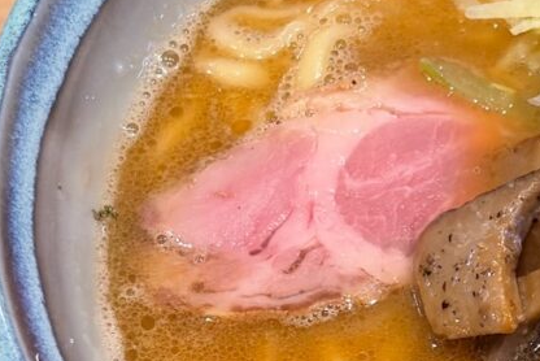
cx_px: 631
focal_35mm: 133
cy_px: 243
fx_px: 1996
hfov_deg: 14.9
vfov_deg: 10.3
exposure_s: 1/42
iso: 160
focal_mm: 5.96
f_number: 1.6
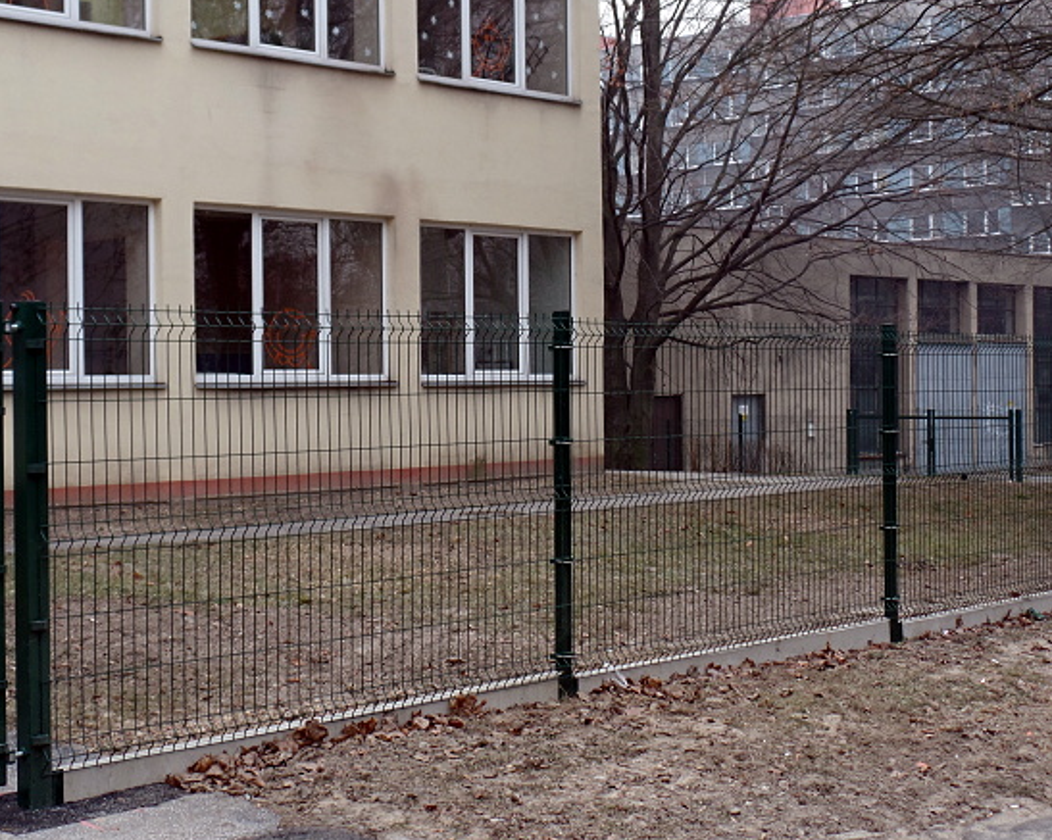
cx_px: 562
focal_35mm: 60
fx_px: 1867
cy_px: 365
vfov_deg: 25.3
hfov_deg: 31.5
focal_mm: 7.5
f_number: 3.2
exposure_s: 1/45
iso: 80
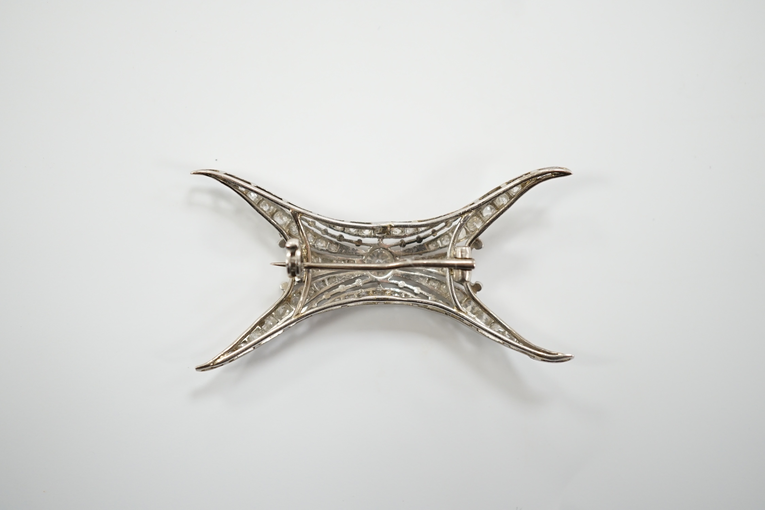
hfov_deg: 43.6
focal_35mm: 45
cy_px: 255
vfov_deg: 29.9
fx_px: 956
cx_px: 382
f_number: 3.5
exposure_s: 1/60
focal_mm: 30
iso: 400
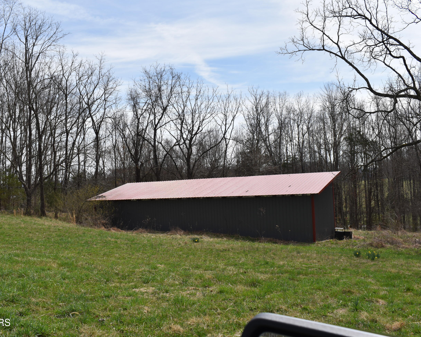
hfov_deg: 47.9
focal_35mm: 38
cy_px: 166
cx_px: 196
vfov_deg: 39.2
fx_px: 473
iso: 100
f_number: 9
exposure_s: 1/320
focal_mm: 22
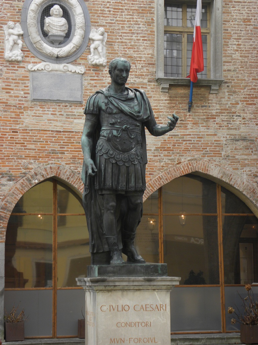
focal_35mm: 85
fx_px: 845
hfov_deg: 17.4
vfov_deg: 23.0
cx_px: 129
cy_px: 172
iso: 73
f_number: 4
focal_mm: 15.1
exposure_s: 1/89.7
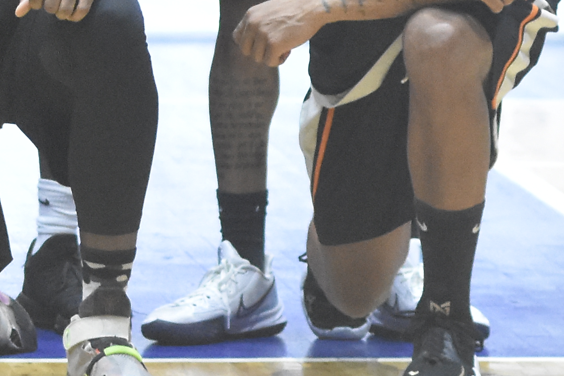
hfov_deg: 3.4
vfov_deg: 2.3
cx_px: -622
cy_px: -253
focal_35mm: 606
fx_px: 9498
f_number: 2.8
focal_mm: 85
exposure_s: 1/320
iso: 3200
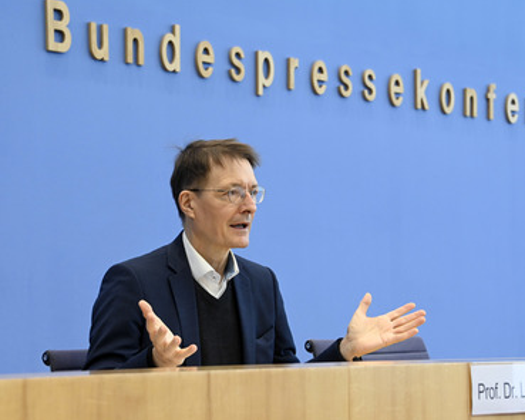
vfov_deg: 19.7
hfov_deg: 24.4
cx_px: 298
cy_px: 209
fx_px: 1212
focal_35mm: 78
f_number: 5.6
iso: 3200
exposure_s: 1/400
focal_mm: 68
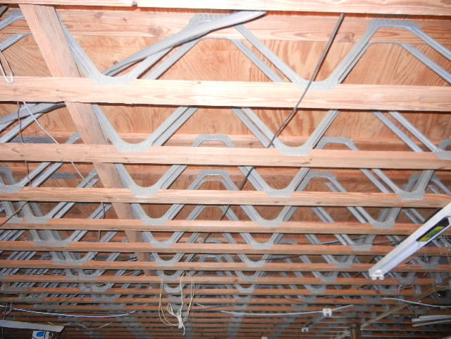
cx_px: 226
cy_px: 170
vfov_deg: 46.8
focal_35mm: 30
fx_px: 391
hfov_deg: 60.0
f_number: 3.5
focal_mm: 5.4
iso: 800
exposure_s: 1/30
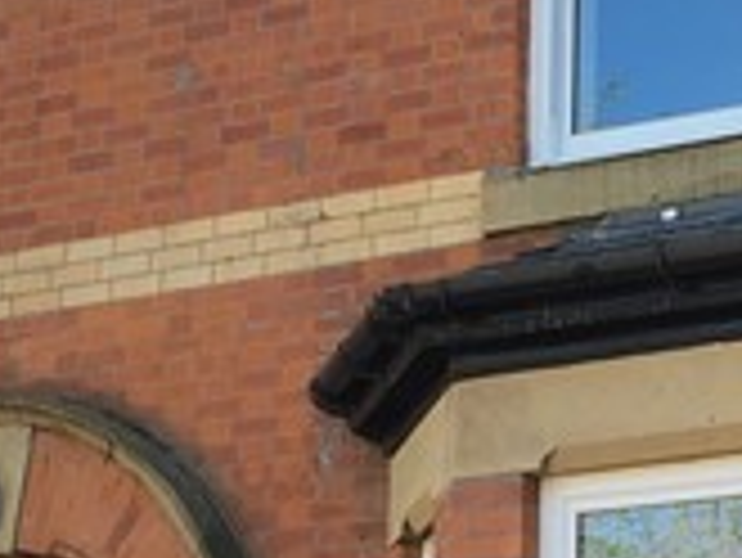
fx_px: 3861
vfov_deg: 8.3
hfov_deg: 11.0
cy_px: 392
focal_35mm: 180
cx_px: 391
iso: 25
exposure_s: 1/184
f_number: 2.2
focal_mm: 4.15
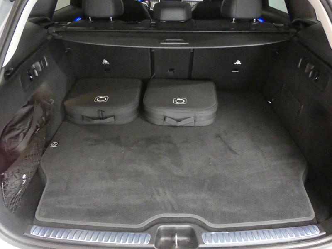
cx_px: 166
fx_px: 288
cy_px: 124
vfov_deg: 46.8
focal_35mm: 30
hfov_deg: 60.0
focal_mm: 5.3
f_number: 3.3
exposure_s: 1/25
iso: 3200
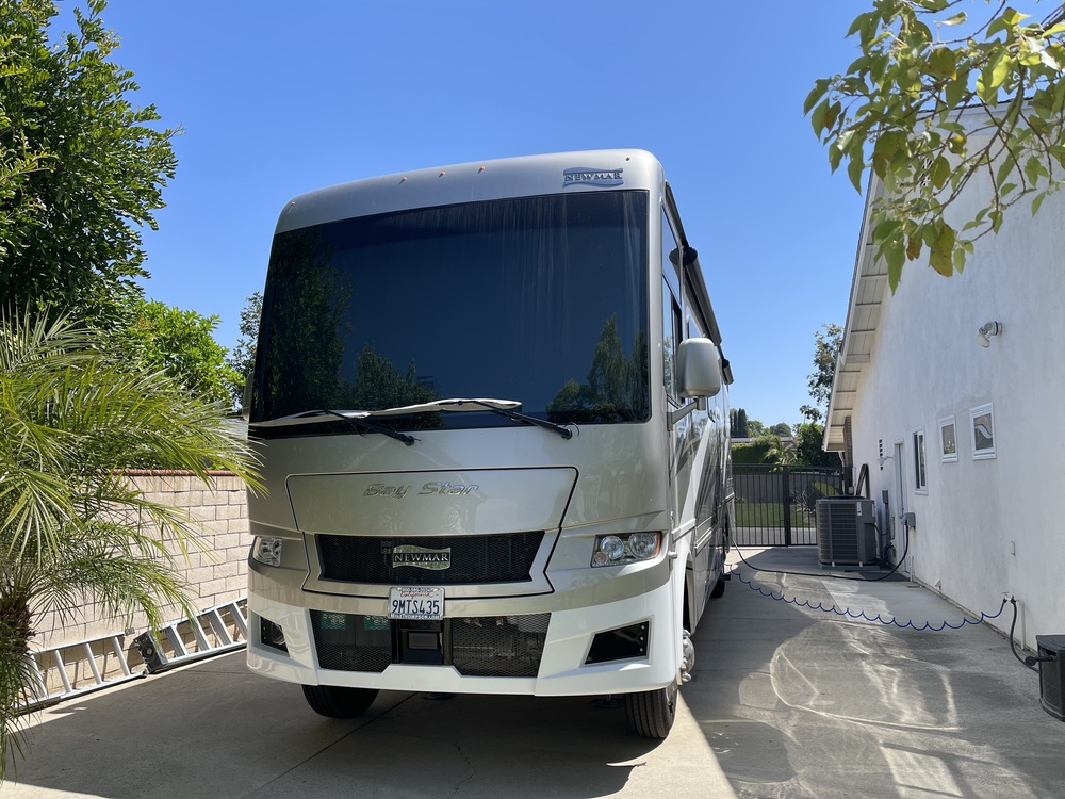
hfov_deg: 69.4
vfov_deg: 54.9
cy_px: 400
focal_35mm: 25
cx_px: 532
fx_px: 769
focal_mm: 5.1
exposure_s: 1/2288
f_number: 1.6
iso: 32
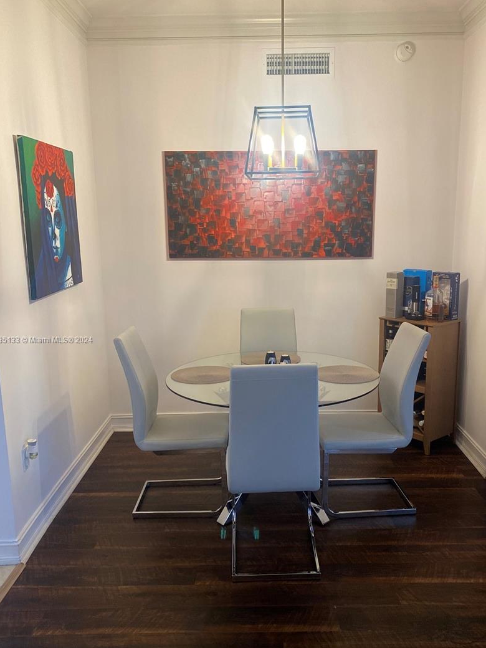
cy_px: 340
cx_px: 259
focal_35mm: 30
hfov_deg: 46.8
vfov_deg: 59.9
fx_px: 562
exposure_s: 1/60
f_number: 1.8
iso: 160
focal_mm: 4.25
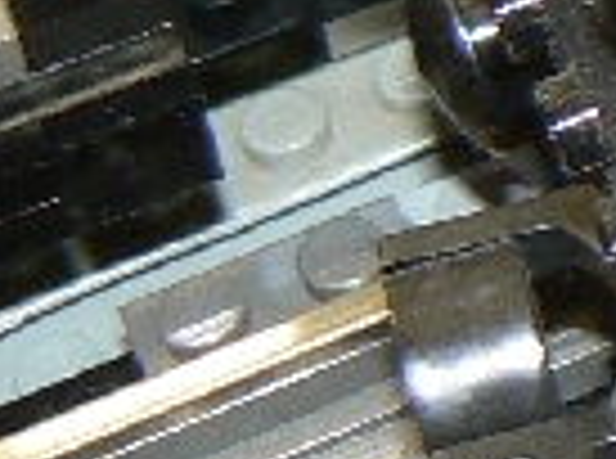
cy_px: -702
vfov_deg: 4.2
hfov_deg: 5.4
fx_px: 6123
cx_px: 1933
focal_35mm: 345
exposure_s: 1/30
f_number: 2.8
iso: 100
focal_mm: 7.6
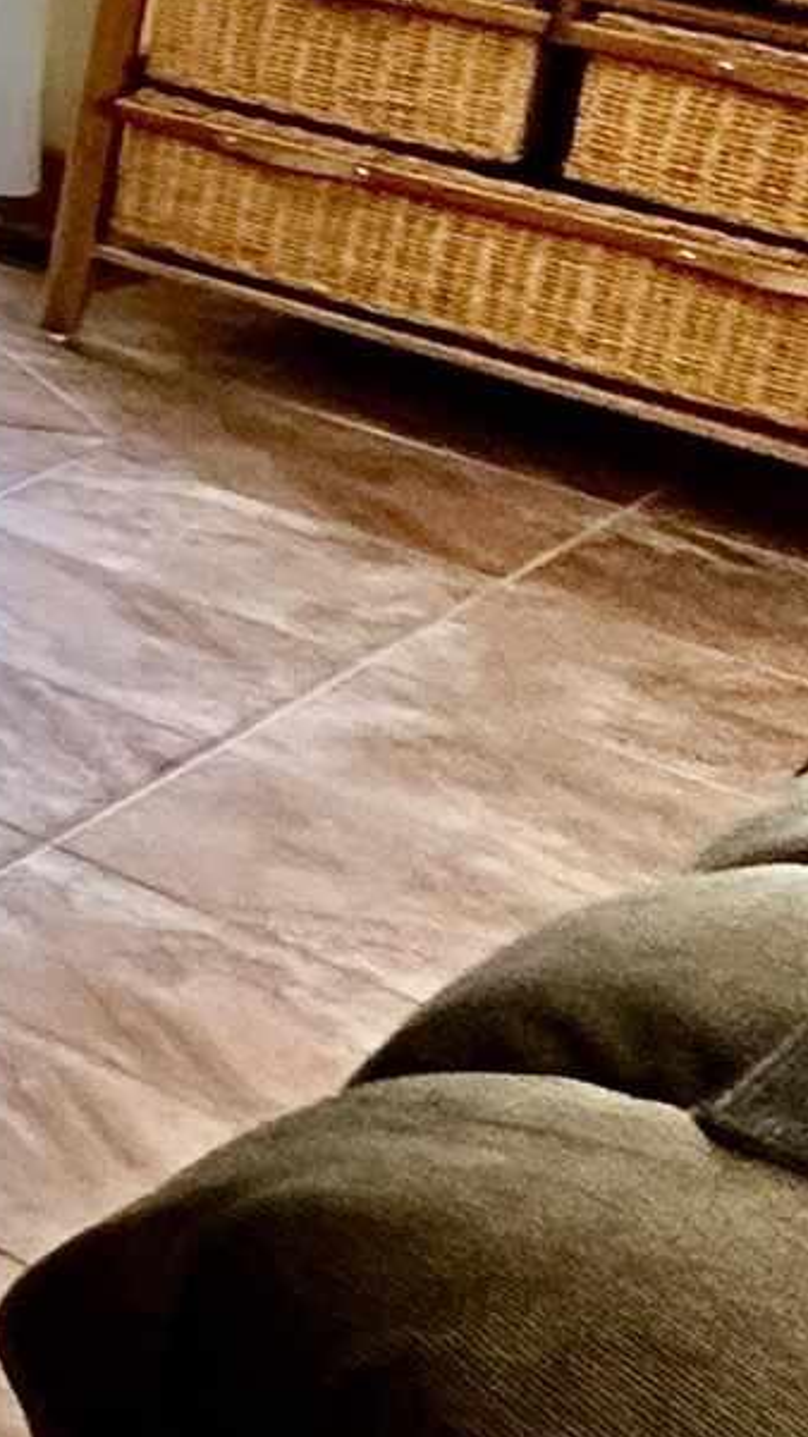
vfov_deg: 24.2
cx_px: -2670
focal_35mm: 78
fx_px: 2971
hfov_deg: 7.5
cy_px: -371
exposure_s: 1/120
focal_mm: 2.22
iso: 200
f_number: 2.2
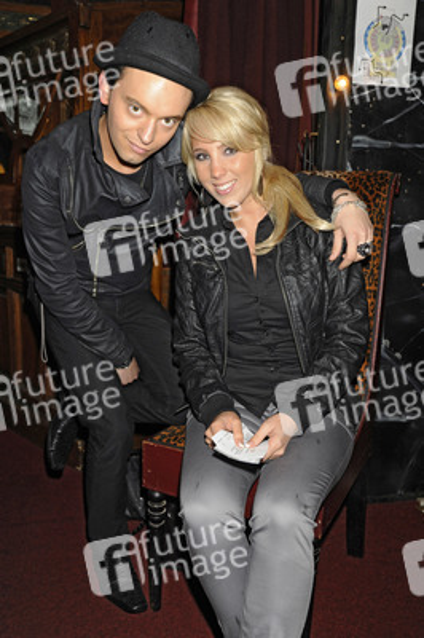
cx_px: 212
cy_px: 319
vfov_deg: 60.3
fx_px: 549
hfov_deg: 42.3
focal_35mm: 31
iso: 1000
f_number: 5.6
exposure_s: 1/125
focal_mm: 31
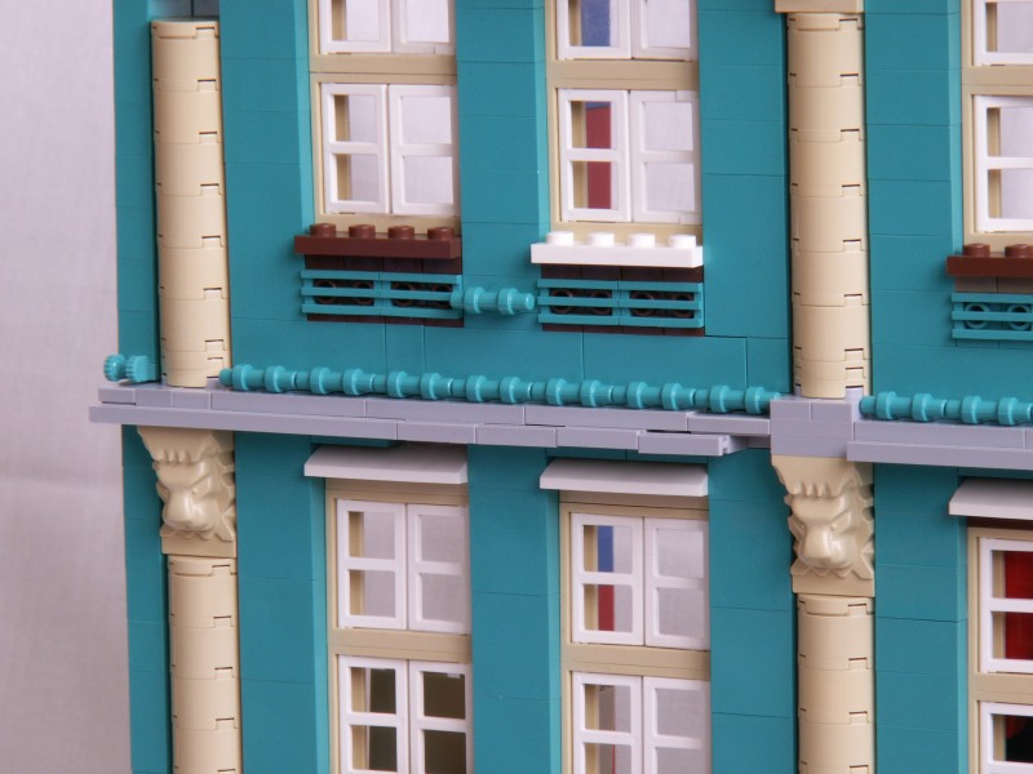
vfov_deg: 7.4
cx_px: 516
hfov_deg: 9.9
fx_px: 5968
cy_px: 387
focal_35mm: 200
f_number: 8
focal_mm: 32.79
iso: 50
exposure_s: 1/3
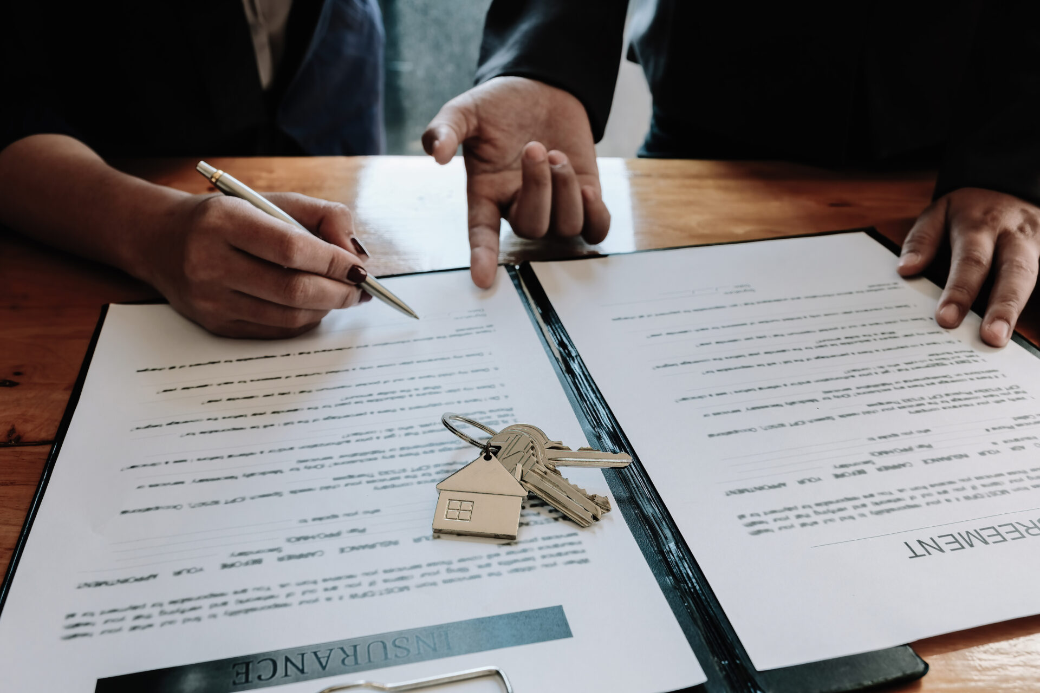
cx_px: 520
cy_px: 346
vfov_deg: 41.1
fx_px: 924
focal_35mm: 32
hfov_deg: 58.7
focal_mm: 21.3
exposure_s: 1/100
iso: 500
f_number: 5.6
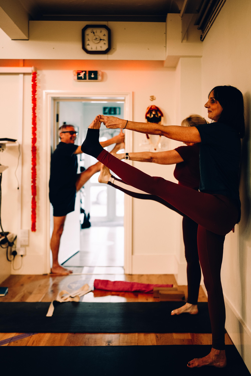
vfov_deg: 54.4
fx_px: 366
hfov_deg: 37.9
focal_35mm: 35
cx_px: 126
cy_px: 188
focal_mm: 35
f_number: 1.4
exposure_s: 1/80
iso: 200
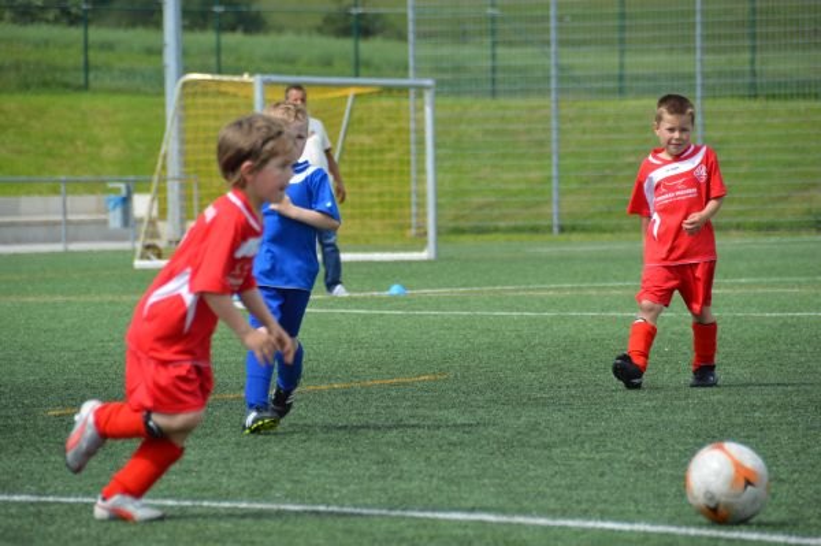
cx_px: 410
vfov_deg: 4.6
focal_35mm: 300
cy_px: 273
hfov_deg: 6.9
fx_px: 6836
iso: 400
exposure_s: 1/1600
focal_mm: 200
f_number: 6.3
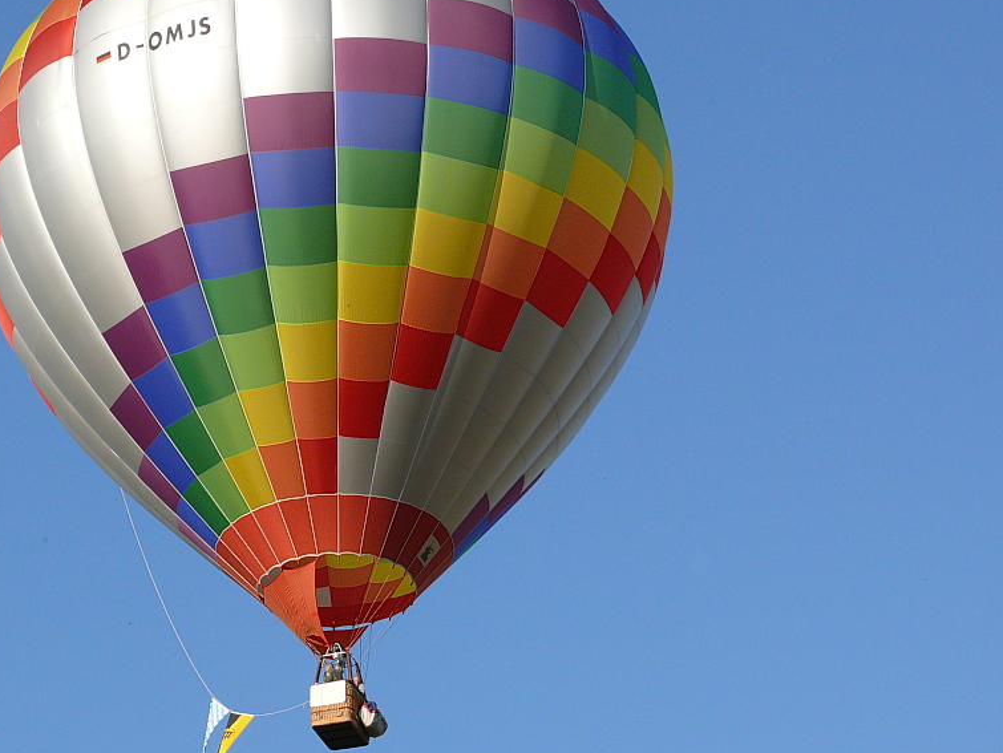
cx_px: 351
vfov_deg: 10.7
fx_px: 4029
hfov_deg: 14.2
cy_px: 329
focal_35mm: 139
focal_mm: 22.2
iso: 100
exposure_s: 1/400
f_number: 5.6
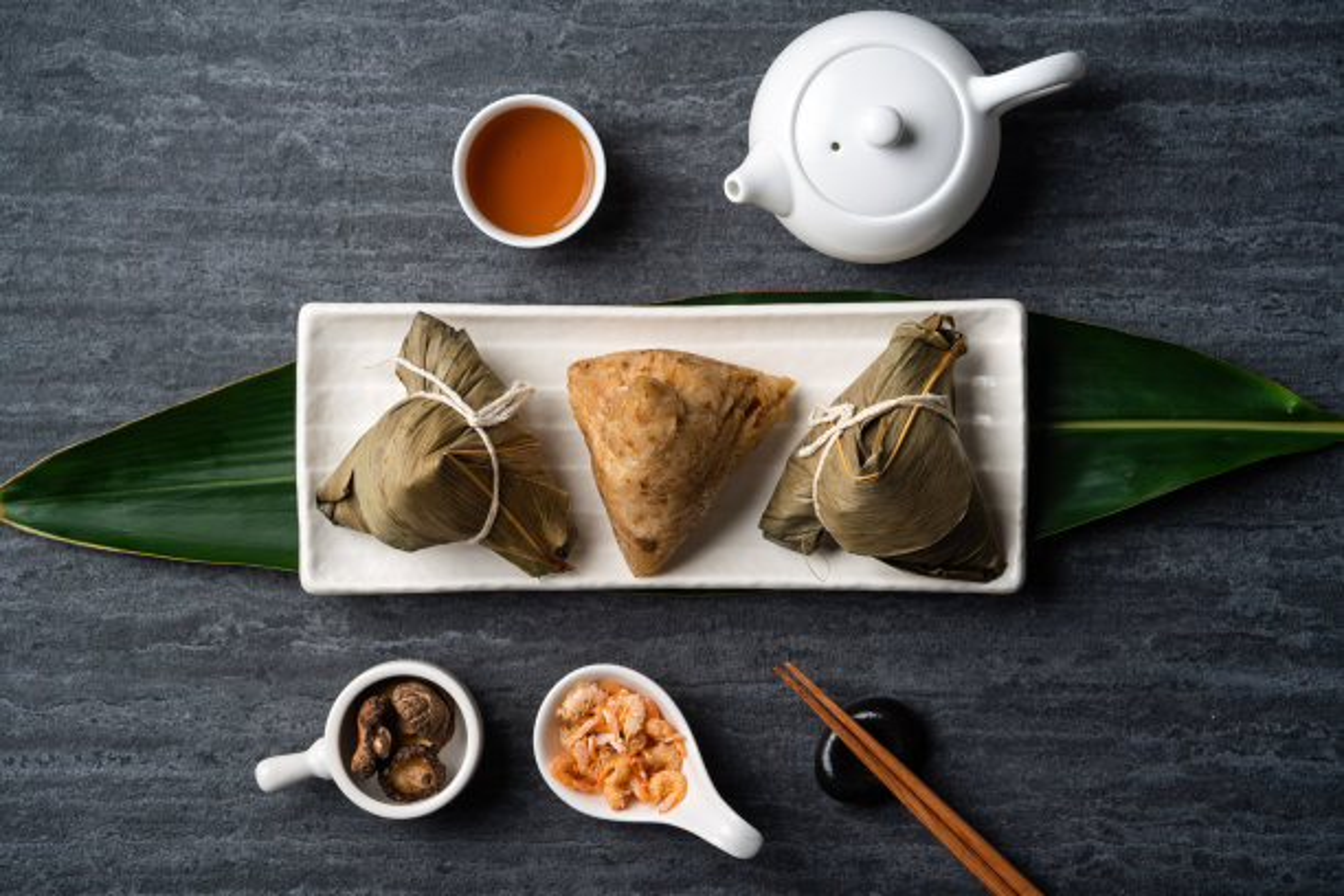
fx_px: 3248
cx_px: 672
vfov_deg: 15.7
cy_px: 448
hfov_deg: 23.4
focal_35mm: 87
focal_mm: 87
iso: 100
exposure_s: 1/160
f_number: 11
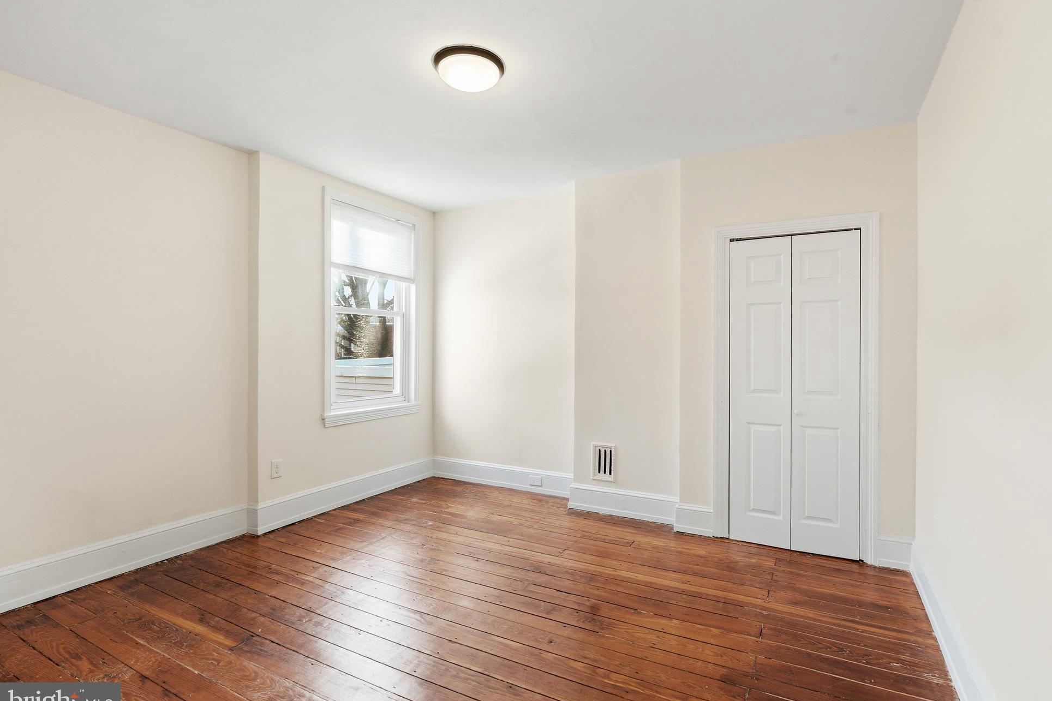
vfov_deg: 70.4
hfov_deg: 93.2
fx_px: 497
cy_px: 350
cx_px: 558
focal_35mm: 17
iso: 125
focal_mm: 16
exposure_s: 1/160
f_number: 8
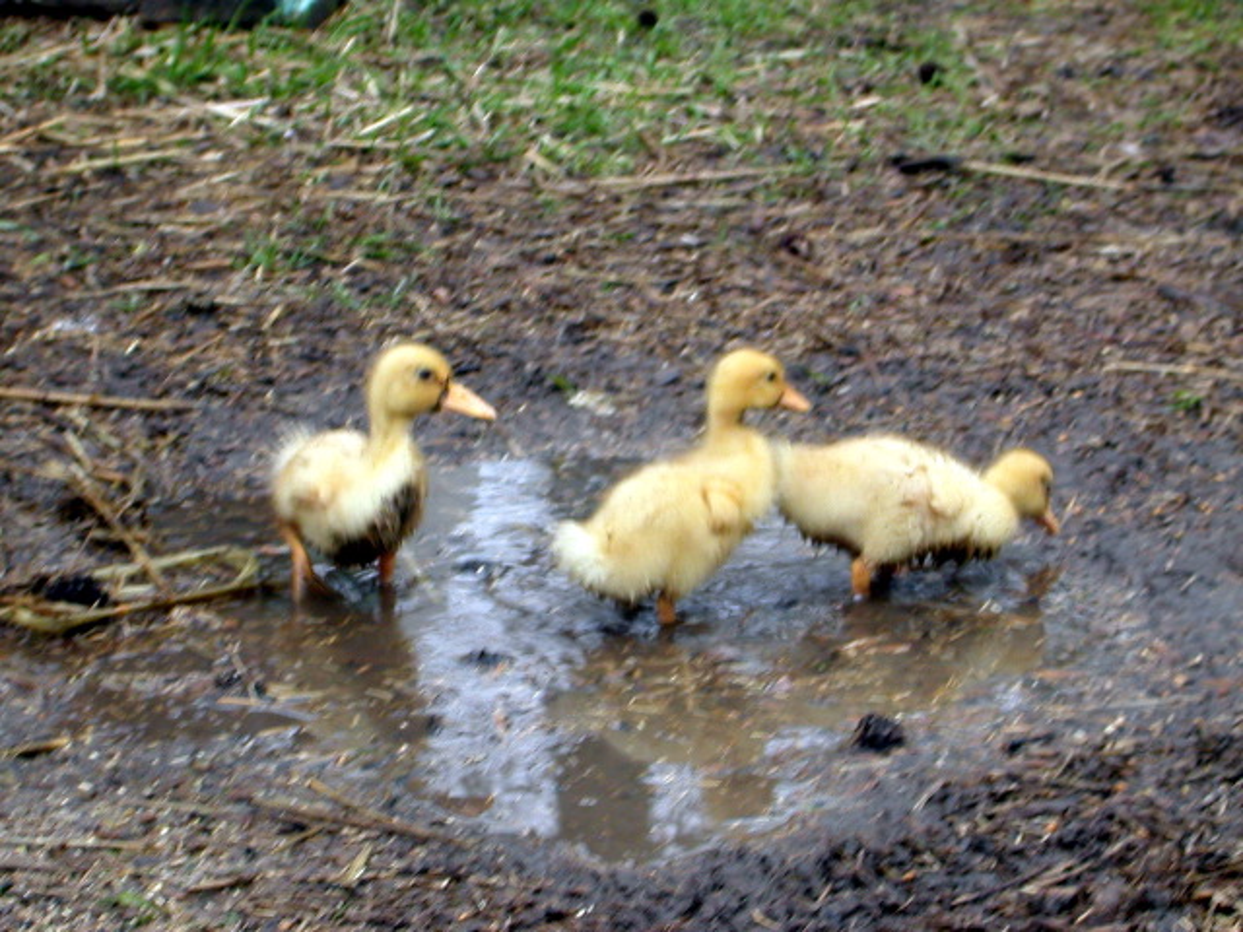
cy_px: 466
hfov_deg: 17.7
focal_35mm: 111
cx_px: 622
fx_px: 3986
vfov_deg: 13.3
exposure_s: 1/41.4
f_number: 4.8
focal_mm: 16.8
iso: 100
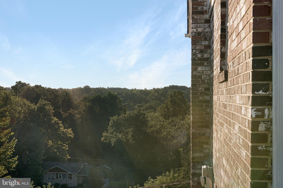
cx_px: 142
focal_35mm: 52
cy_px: 94
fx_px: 413
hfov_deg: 37.9
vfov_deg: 25.7
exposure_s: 1/250
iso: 100
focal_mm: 35
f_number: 11
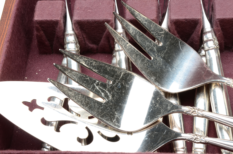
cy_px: 77
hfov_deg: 24.7
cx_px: 116
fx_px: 533
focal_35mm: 82
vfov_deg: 16.5
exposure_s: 1/160
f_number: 18
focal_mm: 55
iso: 100
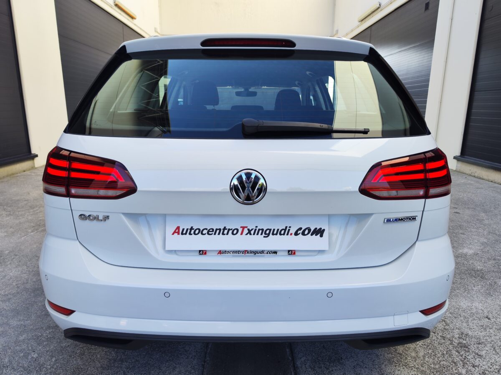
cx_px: 250
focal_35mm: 23
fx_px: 333
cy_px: 188
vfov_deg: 58.9
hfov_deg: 73.9
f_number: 1.69
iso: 50
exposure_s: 1/182
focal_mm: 7.01
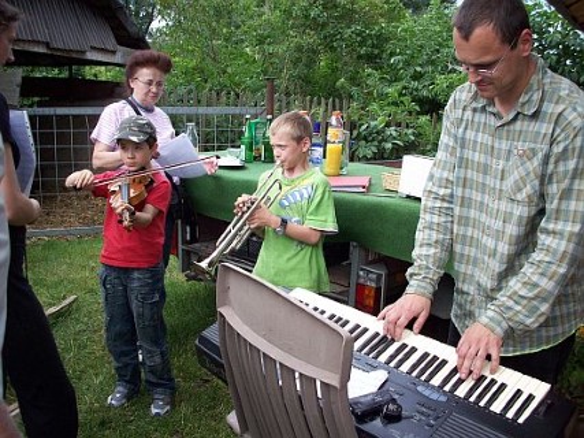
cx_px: 292
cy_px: 219
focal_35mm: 37
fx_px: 624
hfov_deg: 50.2
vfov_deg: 38.6
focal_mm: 6.2
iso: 80
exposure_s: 1/294
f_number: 2.8
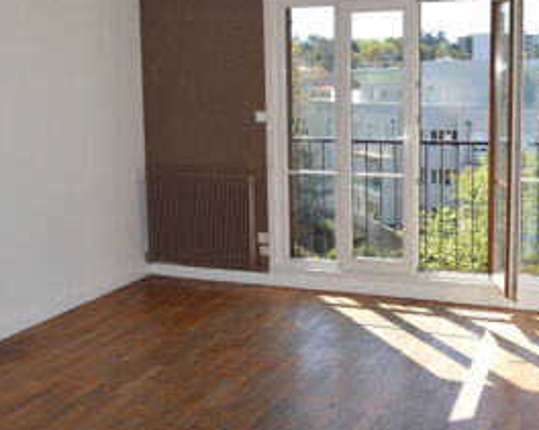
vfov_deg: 32.6
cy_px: 166
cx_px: 308
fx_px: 734
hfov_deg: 40.3
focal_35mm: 46
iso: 100
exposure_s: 1/200
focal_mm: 18
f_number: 5
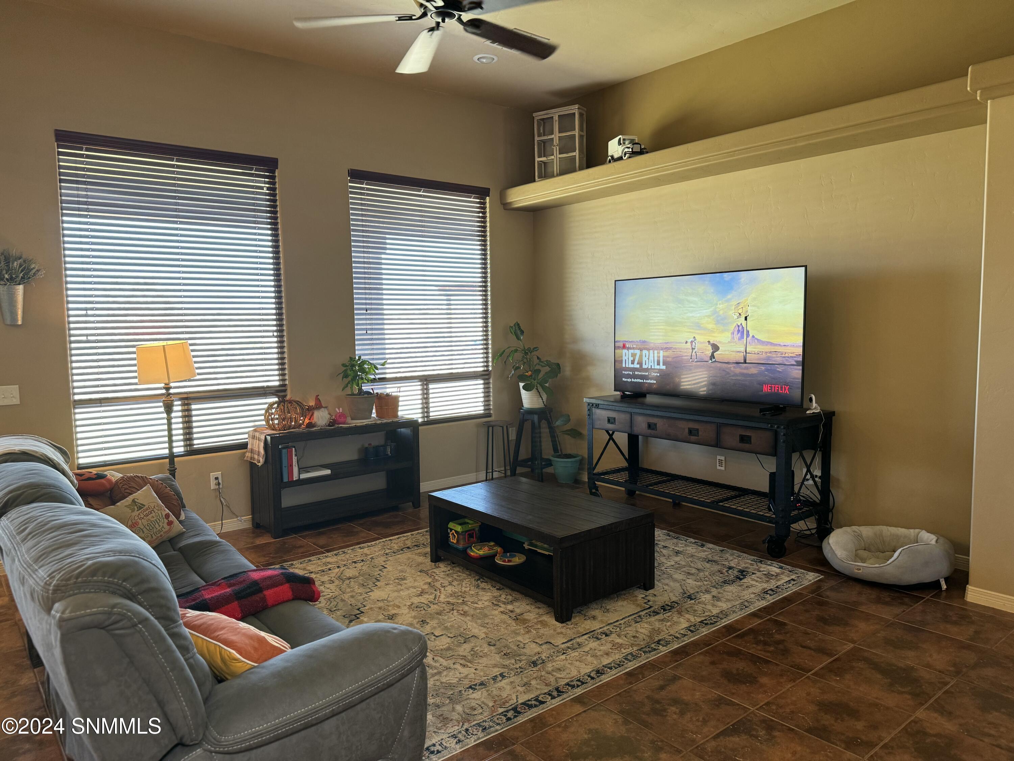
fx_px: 703
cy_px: 380
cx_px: 507
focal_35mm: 24
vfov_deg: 56.8
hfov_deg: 71.6
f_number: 1.78
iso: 125
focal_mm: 6.76
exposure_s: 1/60
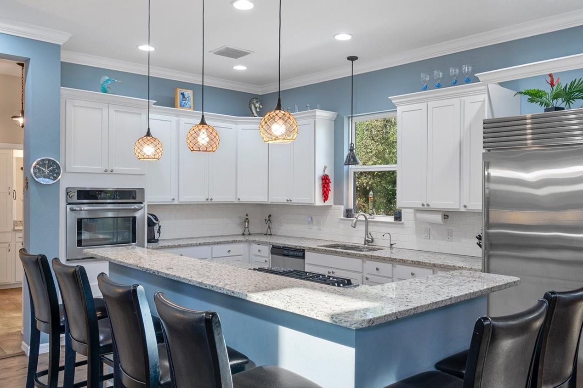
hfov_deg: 63.2
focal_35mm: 29
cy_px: 201
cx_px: 345
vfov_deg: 44.9
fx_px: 469
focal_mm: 23
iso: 320
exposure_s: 1/1.67
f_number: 8
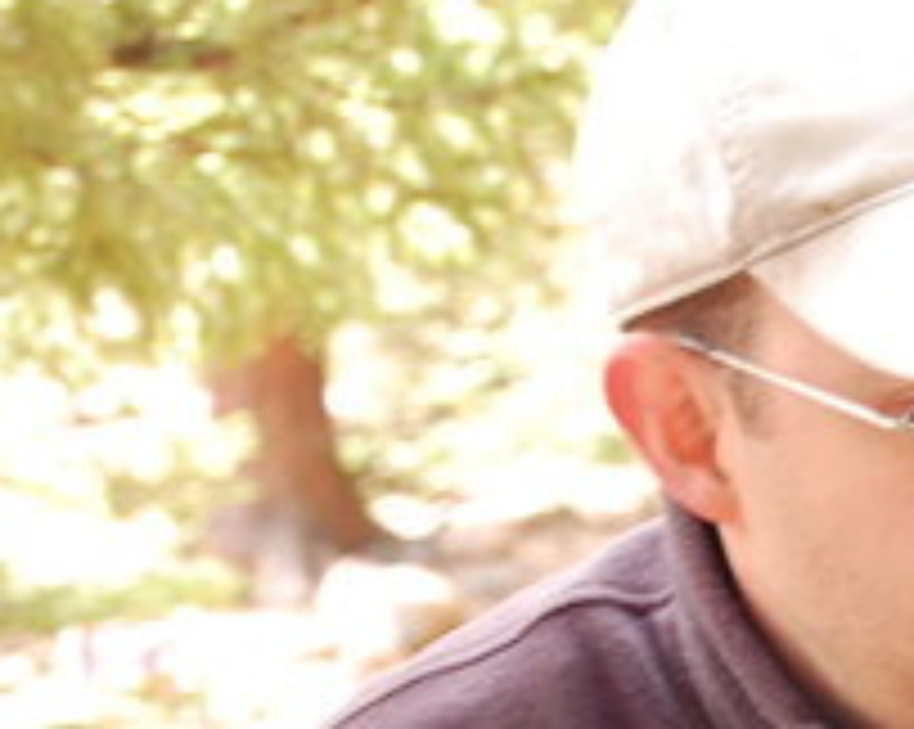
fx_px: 6607
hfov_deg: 7.8
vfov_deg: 6.3
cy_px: 932
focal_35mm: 244
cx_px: 1256
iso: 400
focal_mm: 55
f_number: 5.6
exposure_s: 1/30
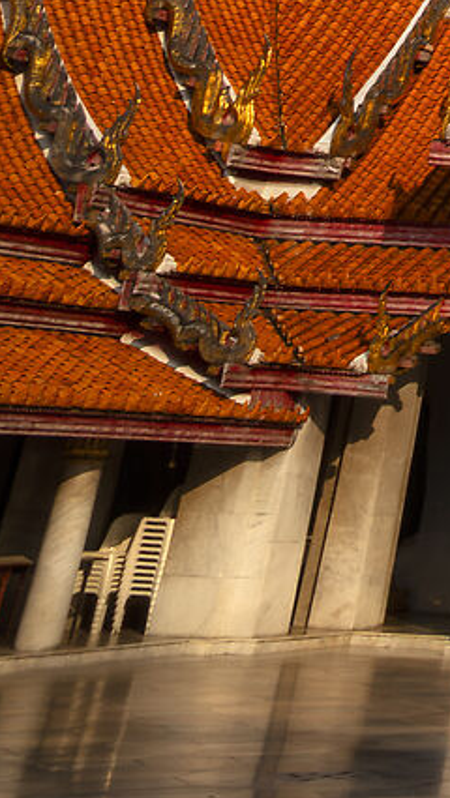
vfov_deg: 16.1
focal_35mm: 118
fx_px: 2500
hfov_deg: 7.0
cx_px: 1944
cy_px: -516
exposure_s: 1/80
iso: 100
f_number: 16
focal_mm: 20
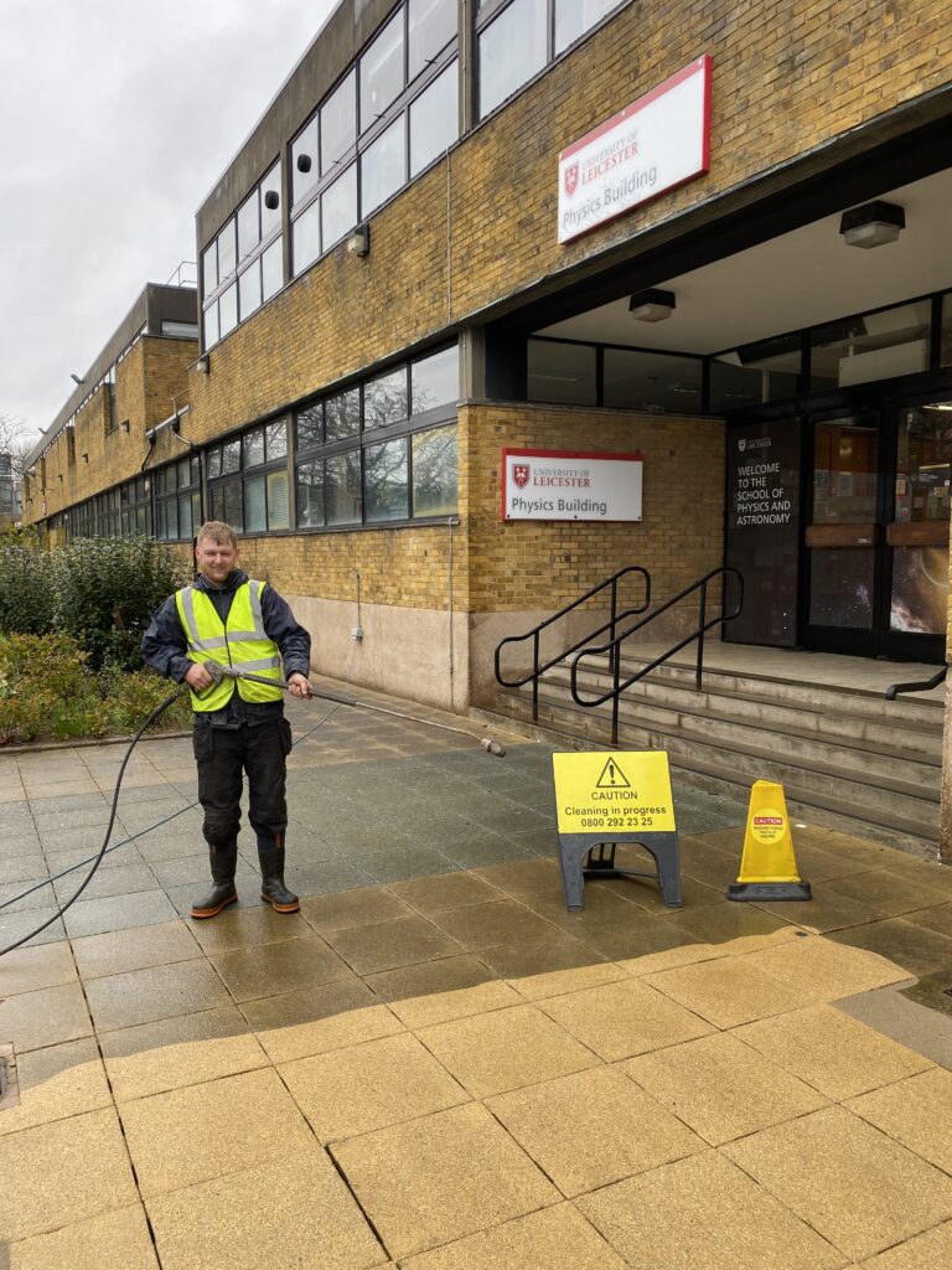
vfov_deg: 67.3
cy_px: 635
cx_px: 476
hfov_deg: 53.1
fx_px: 953
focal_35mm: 26
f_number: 1.8
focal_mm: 4.25
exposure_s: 1/184
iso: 32
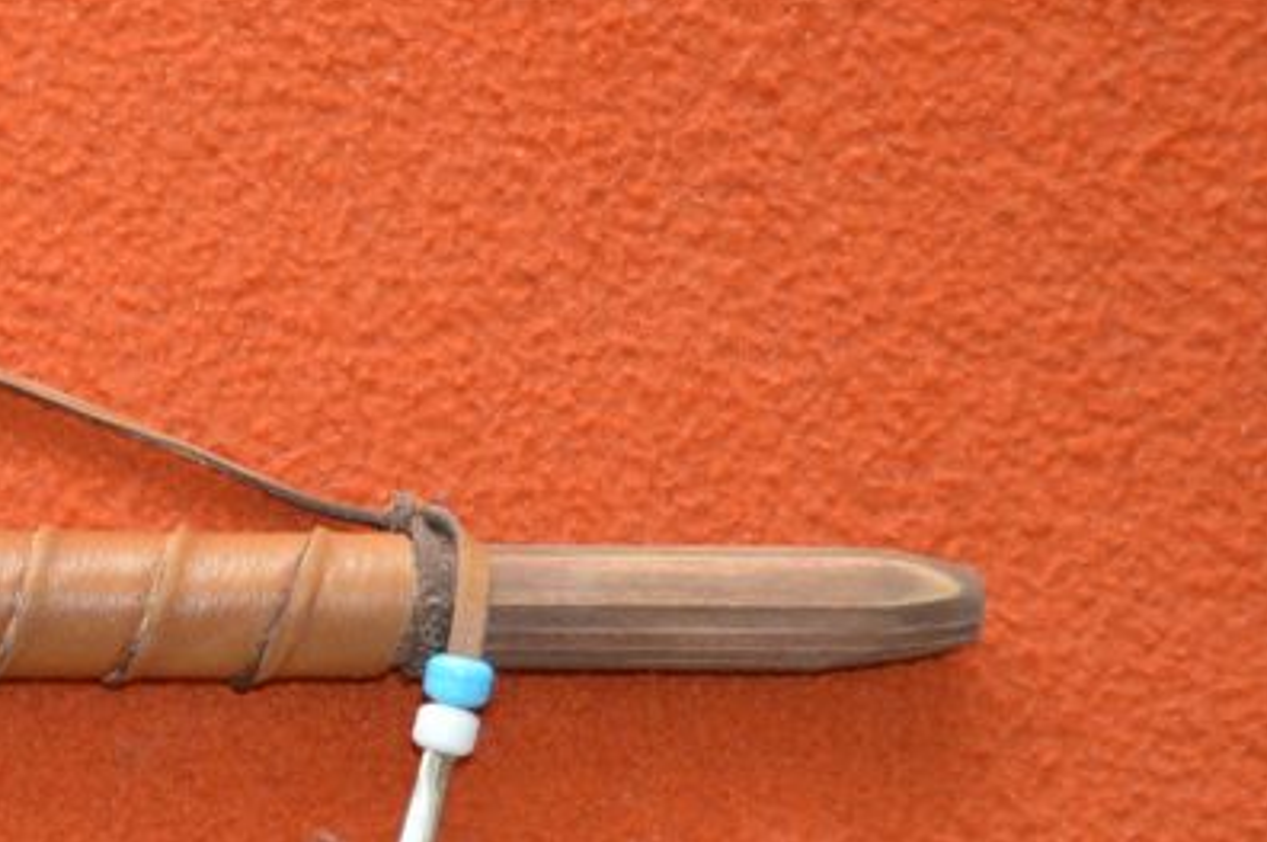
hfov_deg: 13.0
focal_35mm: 149
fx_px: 5237
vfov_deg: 9.1
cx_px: -681
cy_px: 924
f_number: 4.8
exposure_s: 1/60
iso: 2200
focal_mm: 32
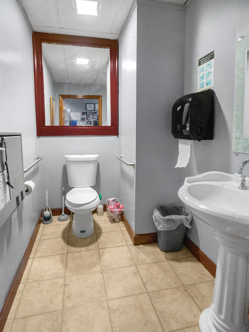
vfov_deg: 94.5
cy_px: 166
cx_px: 124
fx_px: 153
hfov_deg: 78.1
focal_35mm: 16
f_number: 2.8
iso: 3200
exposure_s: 1/40
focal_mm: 8
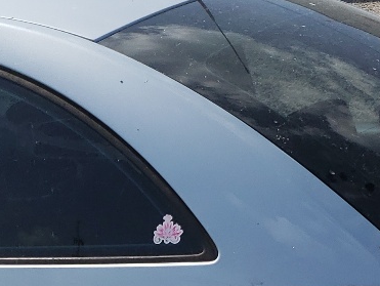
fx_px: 1231
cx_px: 111
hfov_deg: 17.5
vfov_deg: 12.7
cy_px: 401
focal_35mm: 112
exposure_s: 1/5000
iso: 50
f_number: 1.5
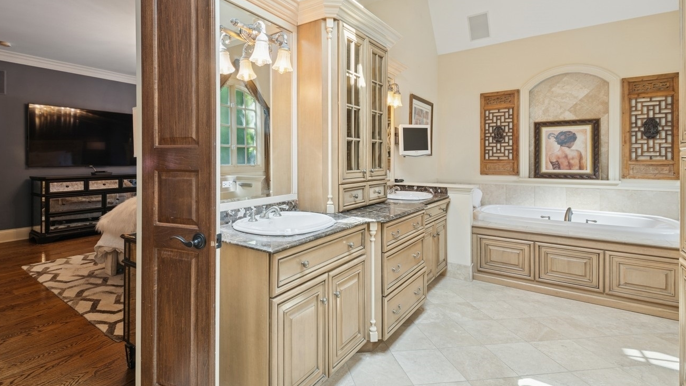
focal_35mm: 18
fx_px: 327
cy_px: 161
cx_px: 296
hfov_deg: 92.1
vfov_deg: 60.7
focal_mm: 14
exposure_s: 1/4
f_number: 10
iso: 100
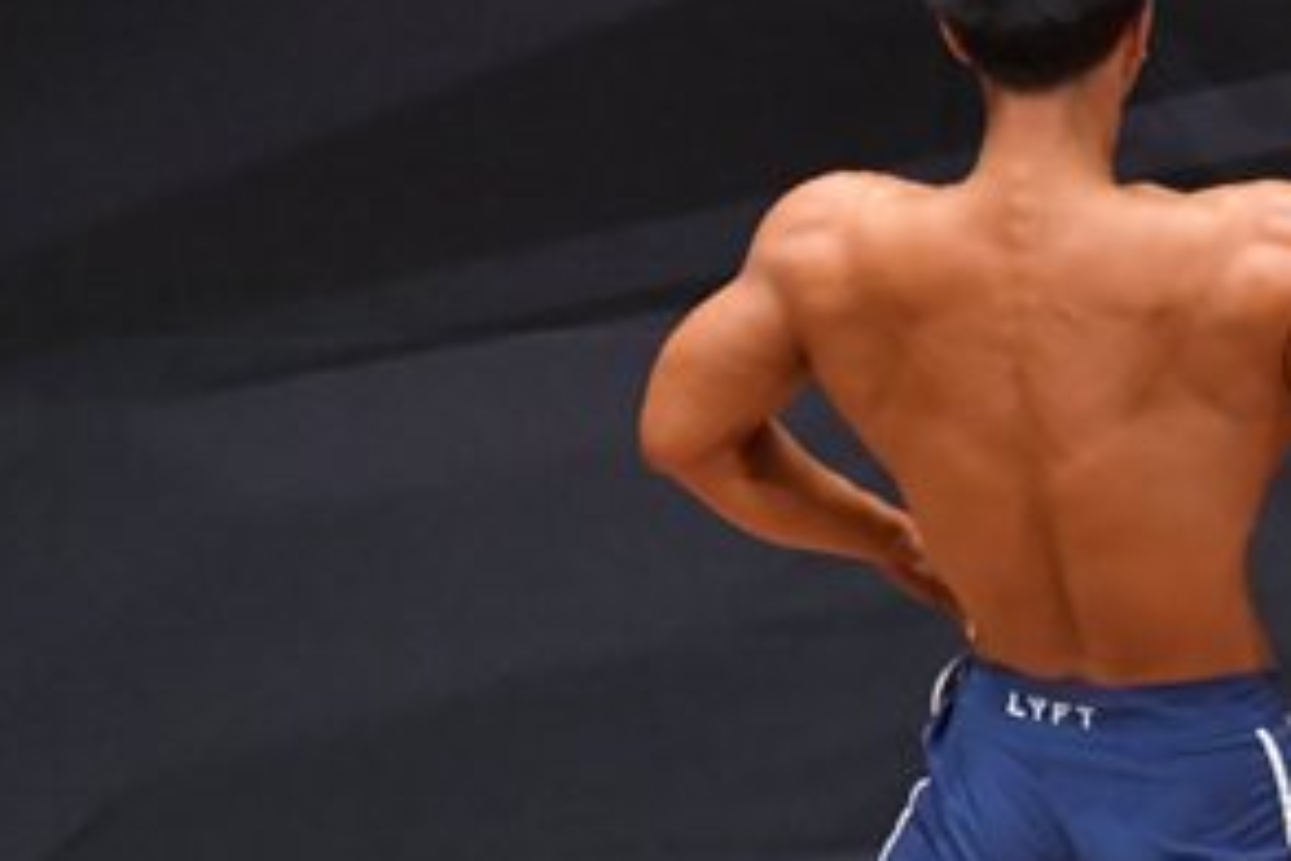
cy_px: 769
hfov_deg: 2.7
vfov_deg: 1.8
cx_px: 946
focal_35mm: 752
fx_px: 26965
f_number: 5.6
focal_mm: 190
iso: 6400
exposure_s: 1/400
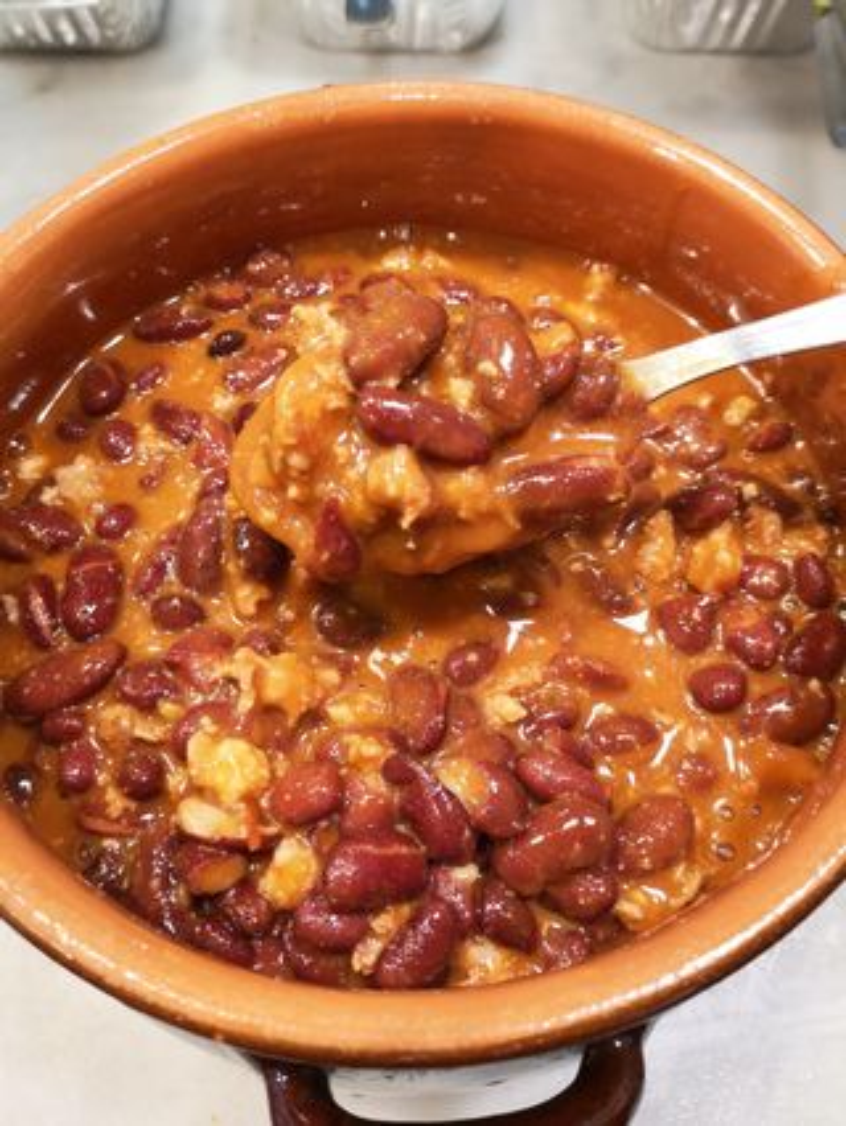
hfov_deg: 51.4
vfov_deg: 65.3
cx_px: 423
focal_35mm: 27
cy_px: 563
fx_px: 879
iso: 250
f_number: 1.8
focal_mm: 3.95
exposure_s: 1/33.3
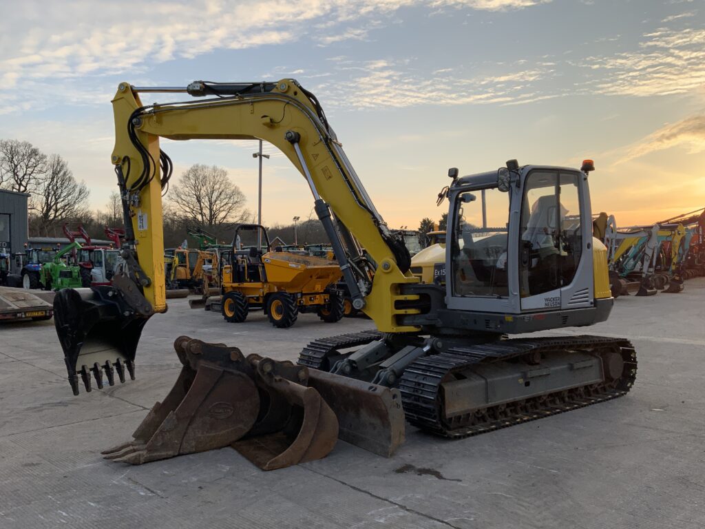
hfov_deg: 61.7
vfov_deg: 48.2
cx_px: 352
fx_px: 591
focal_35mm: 29
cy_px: 264
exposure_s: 1/491
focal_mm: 3
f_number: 1.8
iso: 16
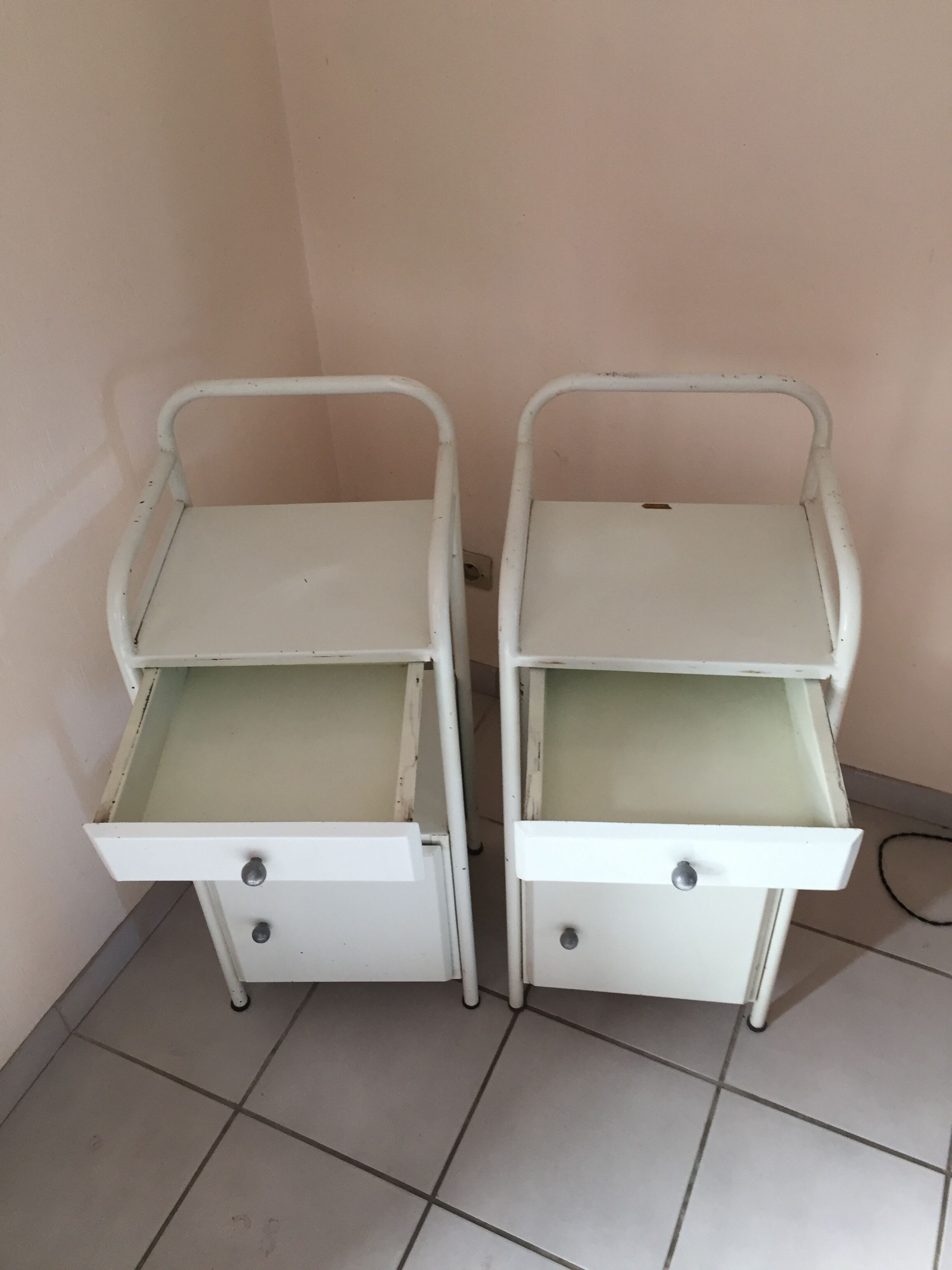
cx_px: 476
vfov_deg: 61.7
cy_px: 635
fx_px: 1063
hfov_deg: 48.2
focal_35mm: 29
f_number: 2.2
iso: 100
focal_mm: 4.15
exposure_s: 1/33
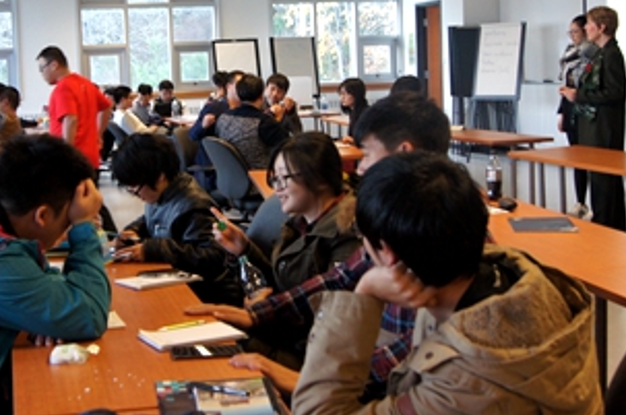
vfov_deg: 23.2
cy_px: 129
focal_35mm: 58
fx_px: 1007
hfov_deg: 34.3
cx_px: 221
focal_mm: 26
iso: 1600
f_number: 6.3
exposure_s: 1/30
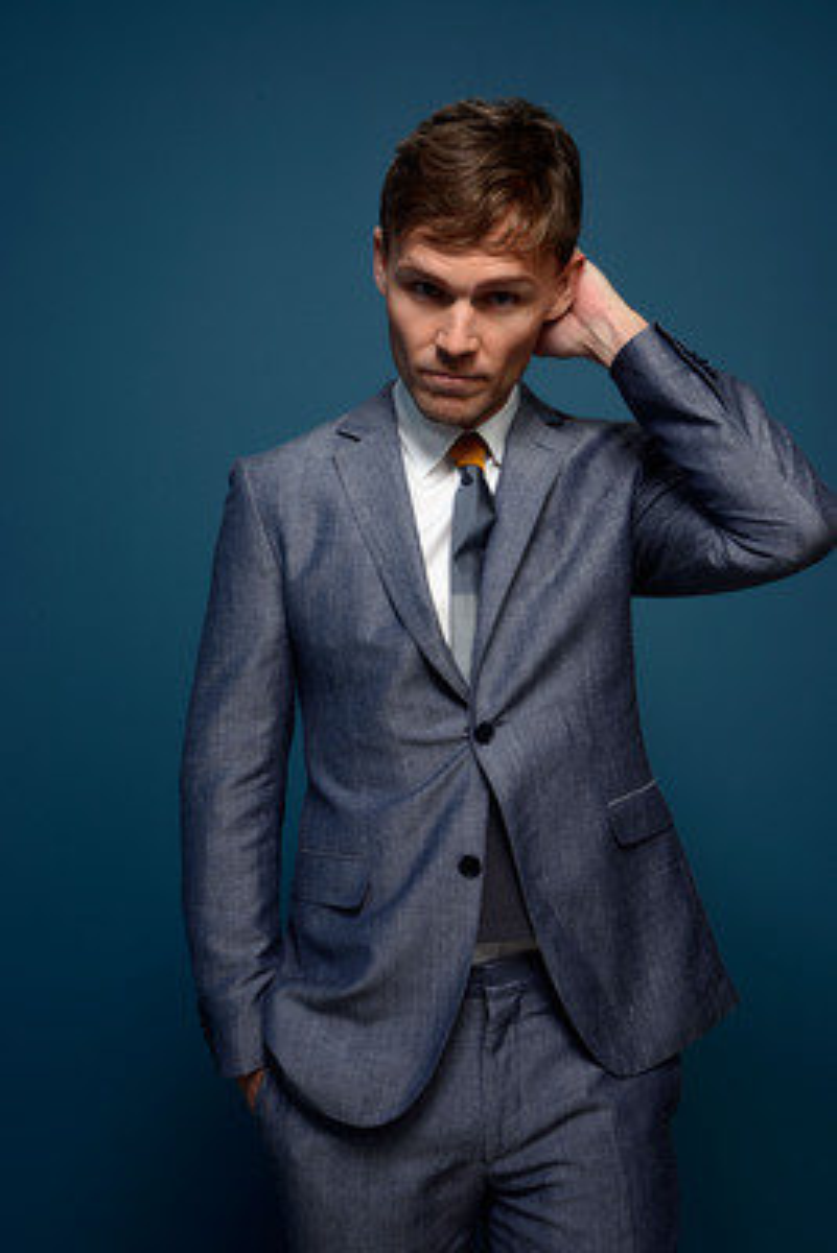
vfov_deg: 41.1
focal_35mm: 48
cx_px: 418
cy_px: 626
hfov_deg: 28.1
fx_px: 1672
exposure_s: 1/125
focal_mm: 48
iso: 100
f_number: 16
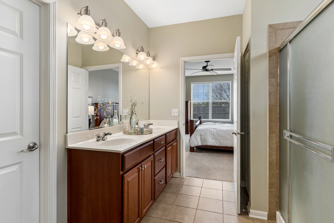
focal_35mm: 18
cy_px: 112
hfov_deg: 90.0
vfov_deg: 67.4
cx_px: 167
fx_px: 167
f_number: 8
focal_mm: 12
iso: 320
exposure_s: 1/15
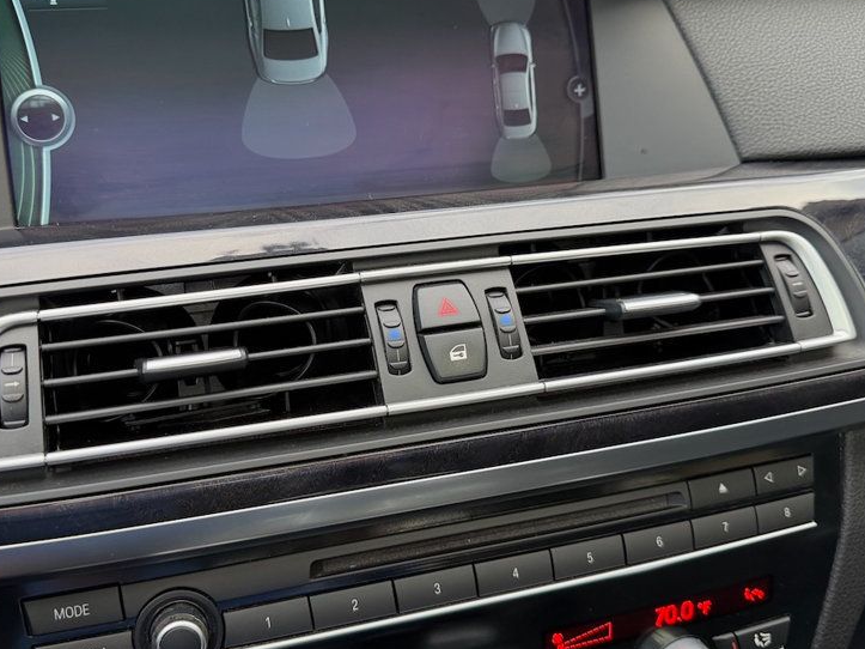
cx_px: 385
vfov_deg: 41.8
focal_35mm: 34
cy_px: 308
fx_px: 849
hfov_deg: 53.9
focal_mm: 6.76
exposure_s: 1/121
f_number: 1.78
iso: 200
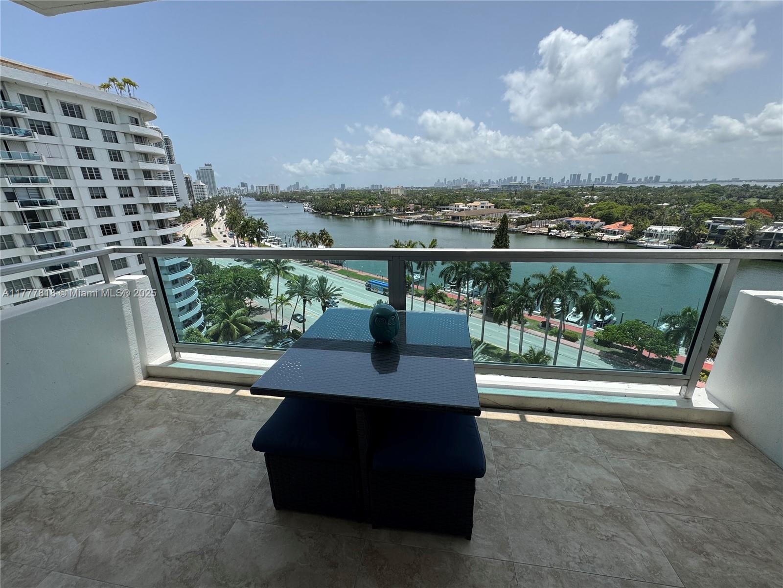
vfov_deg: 85.7
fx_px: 317
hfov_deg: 102.1
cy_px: 294
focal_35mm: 14
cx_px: 392
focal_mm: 2.22
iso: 40
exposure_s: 1/1880
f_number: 2.2
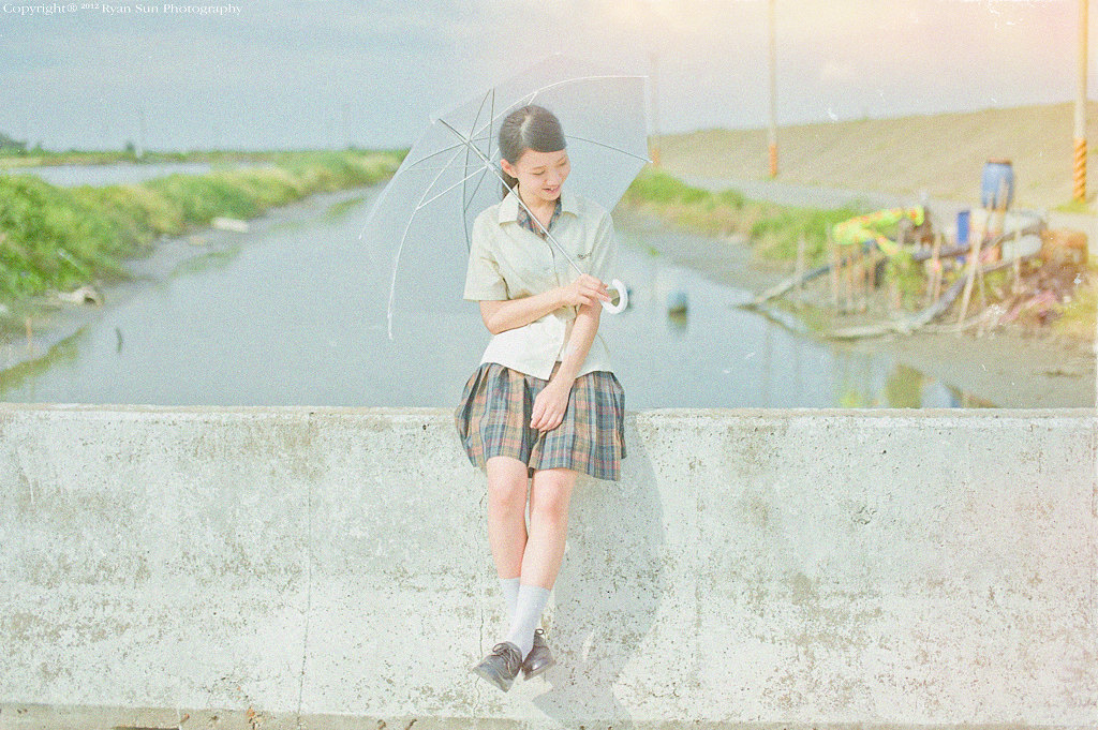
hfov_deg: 39.6
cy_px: 365
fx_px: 1524
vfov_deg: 26.9
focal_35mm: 50
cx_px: 549
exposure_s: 1/8000
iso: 100
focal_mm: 50
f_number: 2
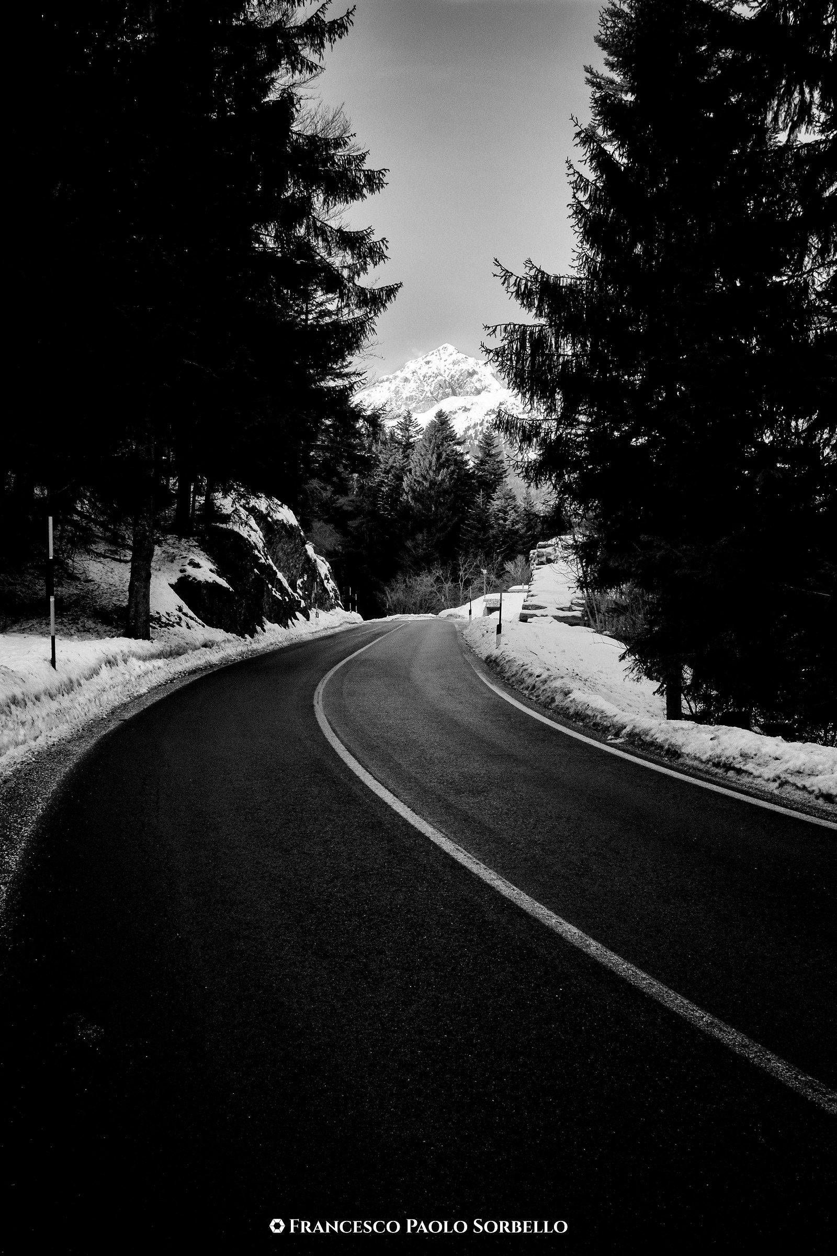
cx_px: 418
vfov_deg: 54.4
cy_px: 628
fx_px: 1221
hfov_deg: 37.9
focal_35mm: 35
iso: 500
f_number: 8
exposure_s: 1/850
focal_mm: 23
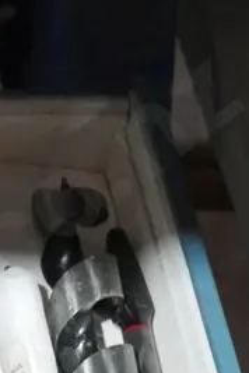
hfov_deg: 5.4
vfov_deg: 8.2
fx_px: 2562
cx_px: -347
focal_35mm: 247
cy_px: 512
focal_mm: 31
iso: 3200
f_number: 6.3
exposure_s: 1/80
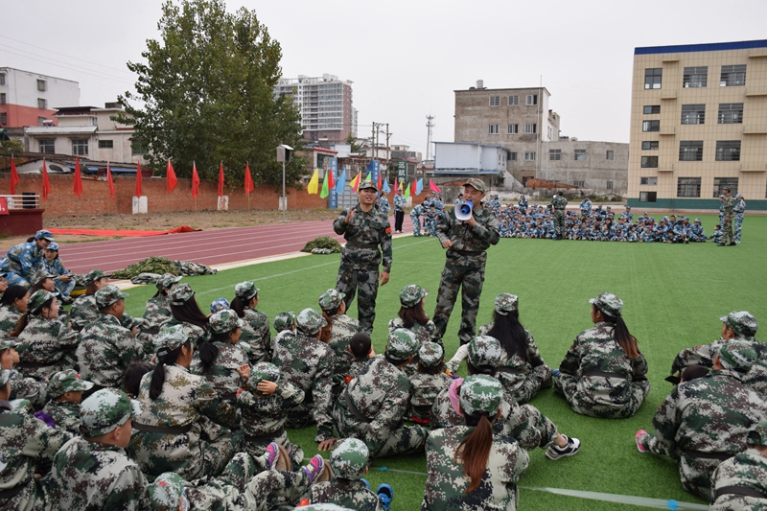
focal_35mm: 33
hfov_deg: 57.2
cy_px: 256
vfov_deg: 40.0
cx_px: 384
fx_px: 703
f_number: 5.6
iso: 400
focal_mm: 22
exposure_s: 1/125
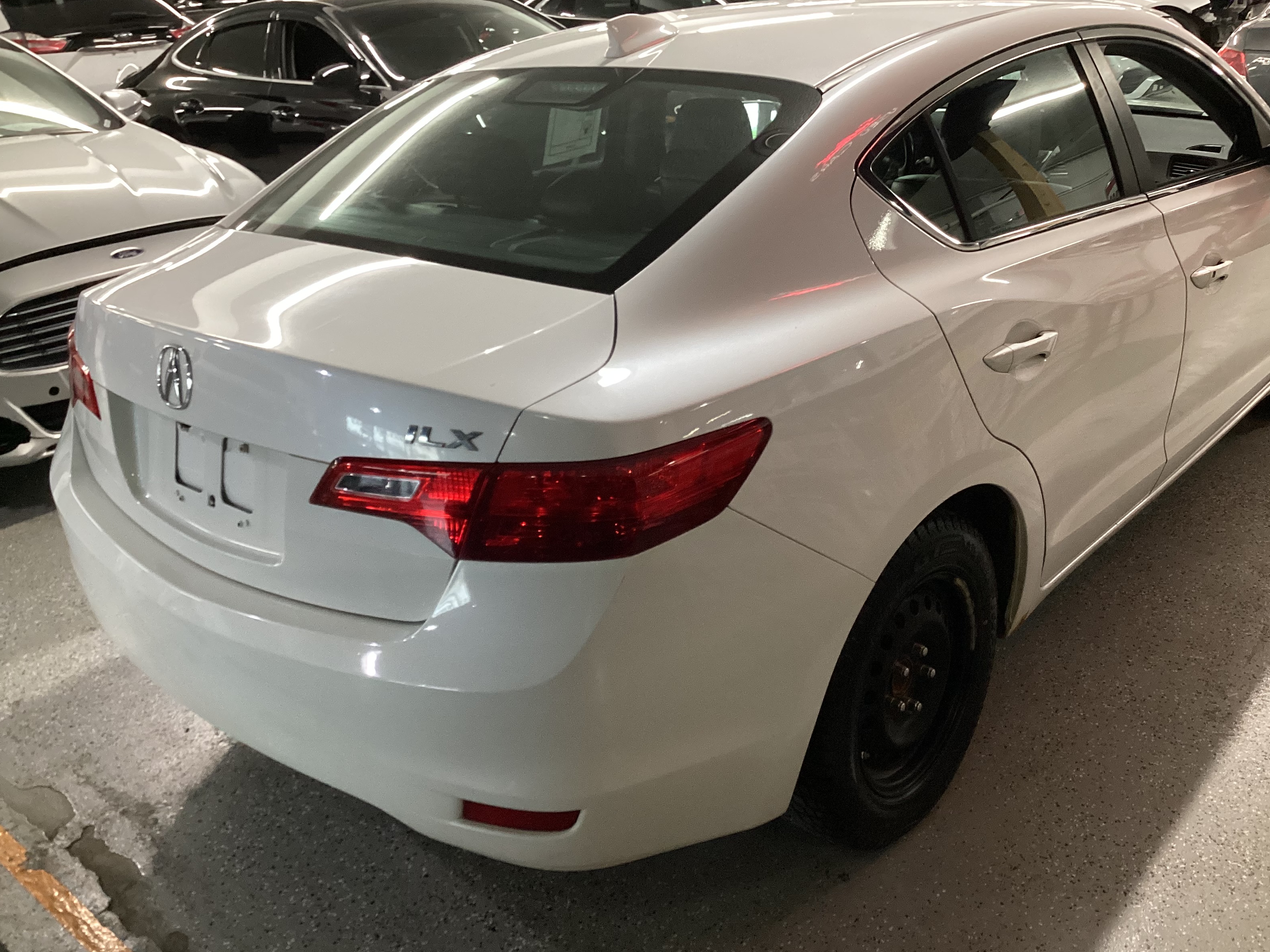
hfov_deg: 56.8
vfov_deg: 44.2
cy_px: 480
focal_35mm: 32
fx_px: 1174
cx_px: 652
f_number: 2.4
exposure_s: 1/60
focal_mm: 3.3
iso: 200
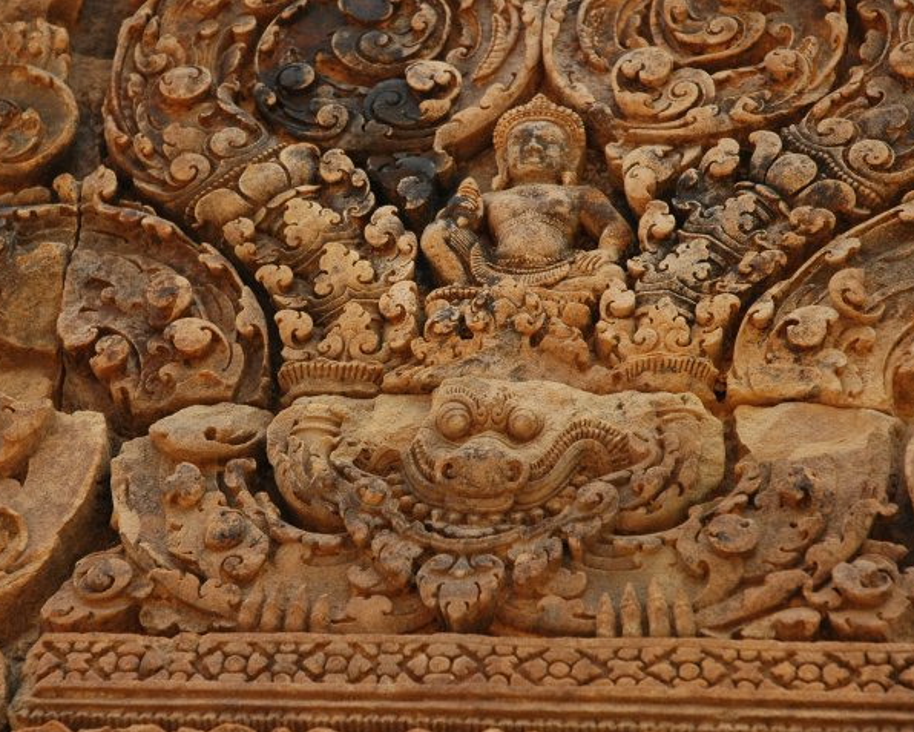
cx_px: 457
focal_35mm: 102
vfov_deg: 15.1
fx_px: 2760
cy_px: 367
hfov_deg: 18.8
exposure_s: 1/160
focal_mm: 60
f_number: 6.3
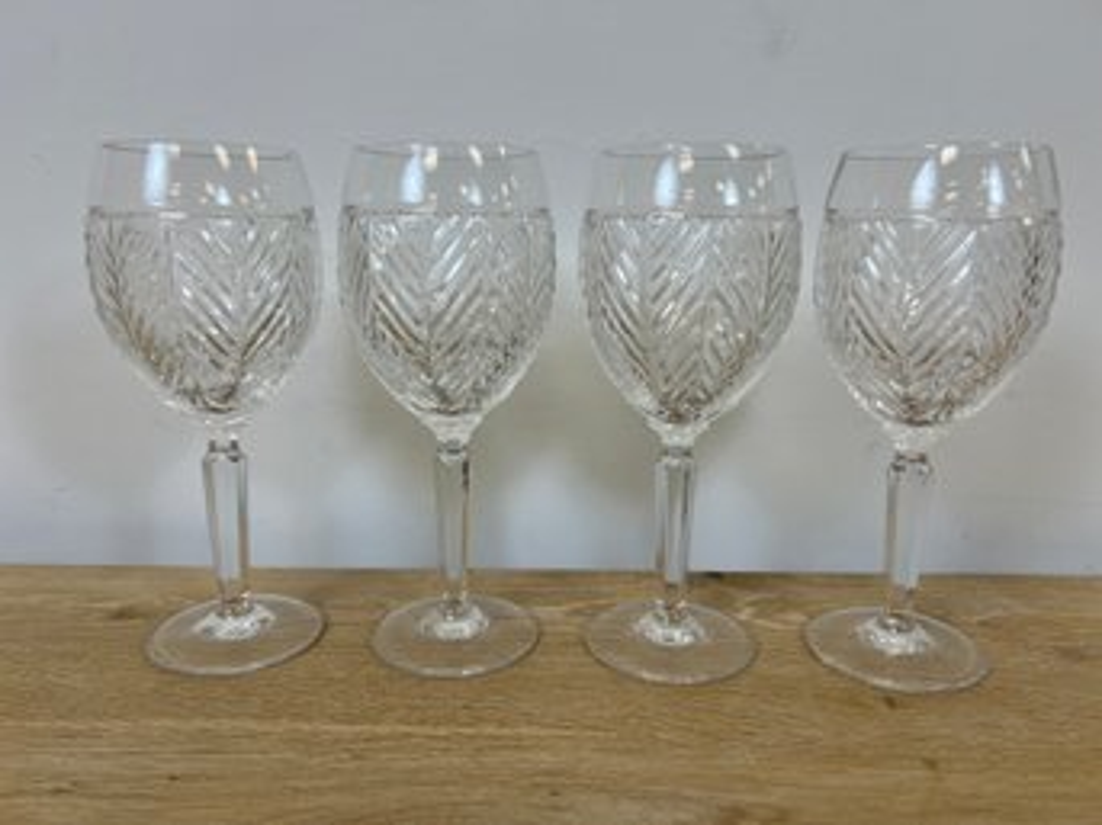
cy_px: 412
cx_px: 551
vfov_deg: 53.0
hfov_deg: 67.3
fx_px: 827
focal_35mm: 26
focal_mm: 5.7
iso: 32
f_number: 1.5
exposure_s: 1/120
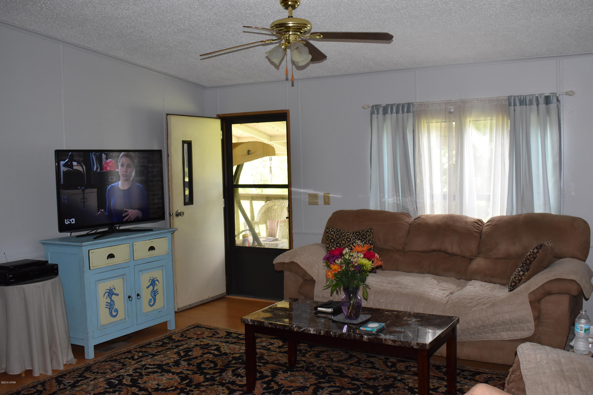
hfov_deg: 53.1
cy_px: 198
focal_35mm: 36
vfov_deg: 36.9
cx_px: 296
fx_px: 593
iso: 800
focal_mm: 24
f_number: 5.6
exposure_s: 1/125
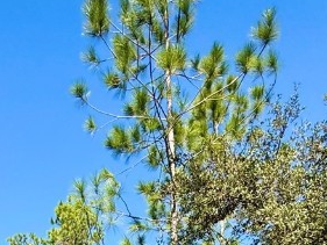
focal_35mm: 51
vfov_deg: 21.2
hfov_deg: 37.1
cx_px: 109
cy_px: 418
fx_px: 482
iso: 50
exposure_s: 1/942
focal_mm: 2.22
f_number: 2.2
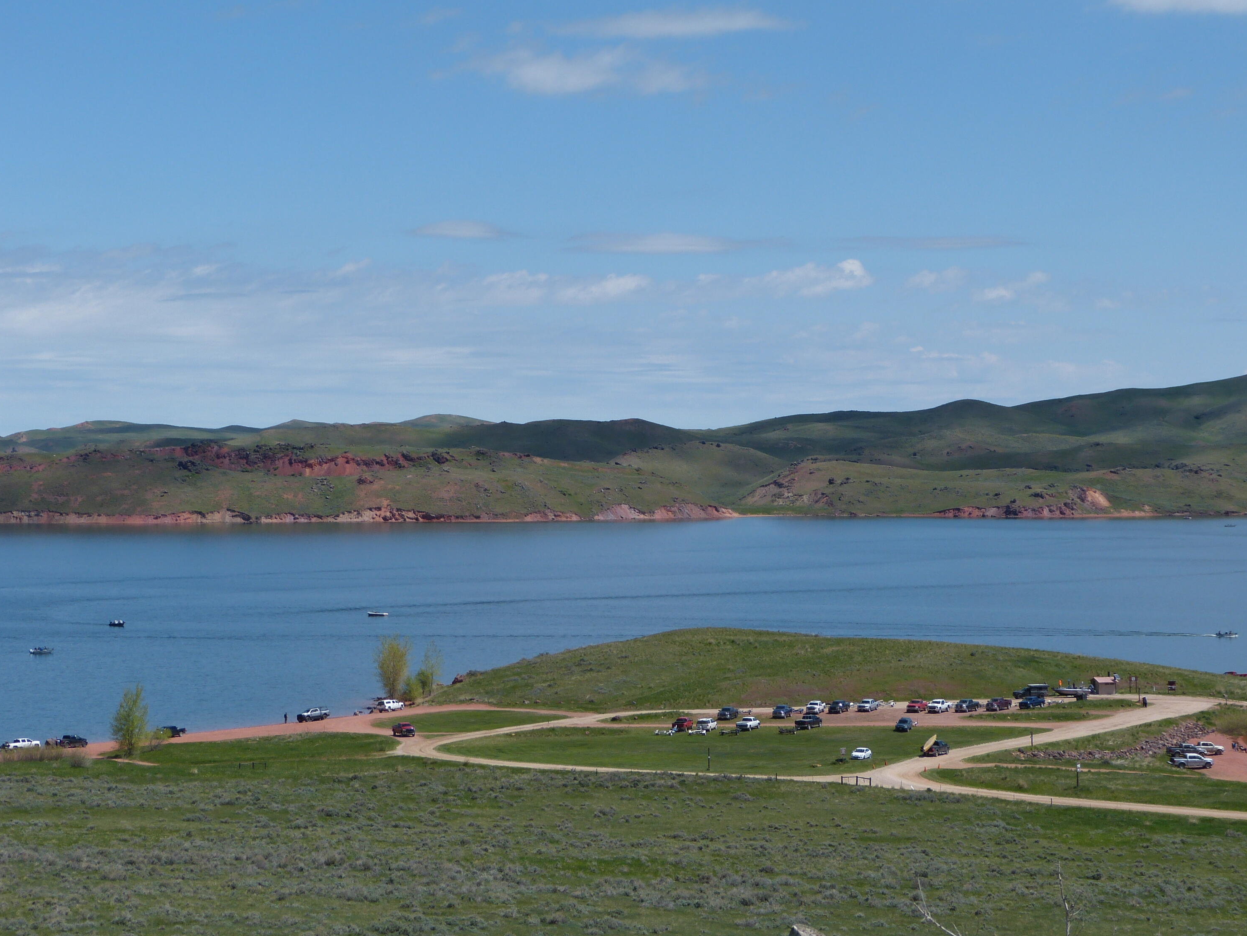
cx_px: 622
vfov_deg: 17.2
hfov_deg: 22.8
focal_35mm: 86
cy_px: 463
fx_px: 3098
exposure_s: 1/1600
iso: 100
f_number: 4
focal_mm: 14.5
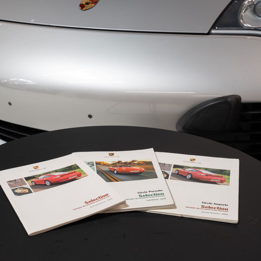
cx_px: 79
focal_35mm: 58
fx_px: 495
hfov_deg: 29.2
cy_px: 127
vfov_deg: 29.5
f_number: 8
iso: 320
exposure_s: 1/4
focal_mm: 42.8
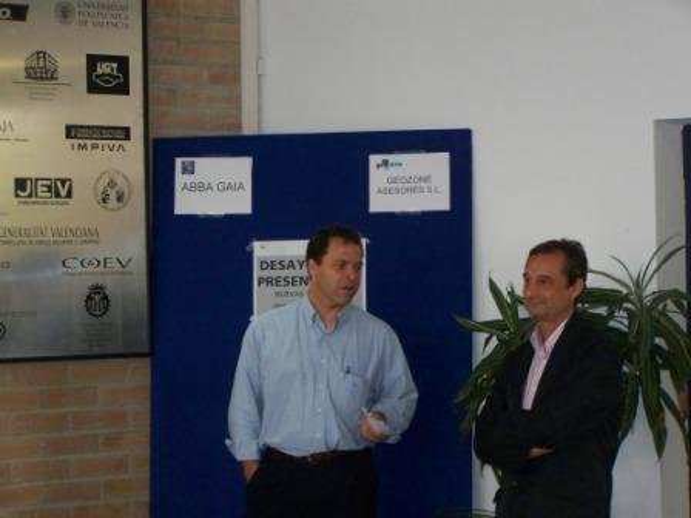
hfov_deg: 18.5
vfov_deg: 14.0
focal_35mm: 106
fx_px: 2116
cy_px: 259
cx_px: 346
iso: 250
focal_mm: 17.5
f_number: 3.2
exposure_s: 1/50
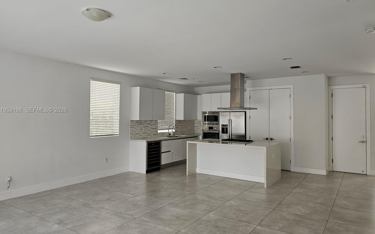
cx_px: 184
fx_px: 255
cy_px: 110
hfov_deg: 72.5
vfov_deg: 49.3
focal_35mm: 25
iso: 160
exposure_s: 1/180
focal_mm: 6.3
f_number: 1.7
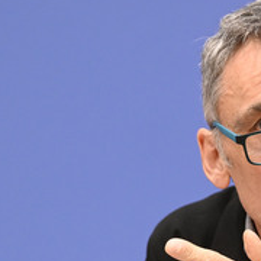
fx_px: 2448
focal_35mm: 287
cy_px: 197
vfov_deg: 6.1
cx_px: 265
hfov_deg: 6.1
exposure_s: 1/500
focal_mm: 135
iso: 5000
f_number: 5
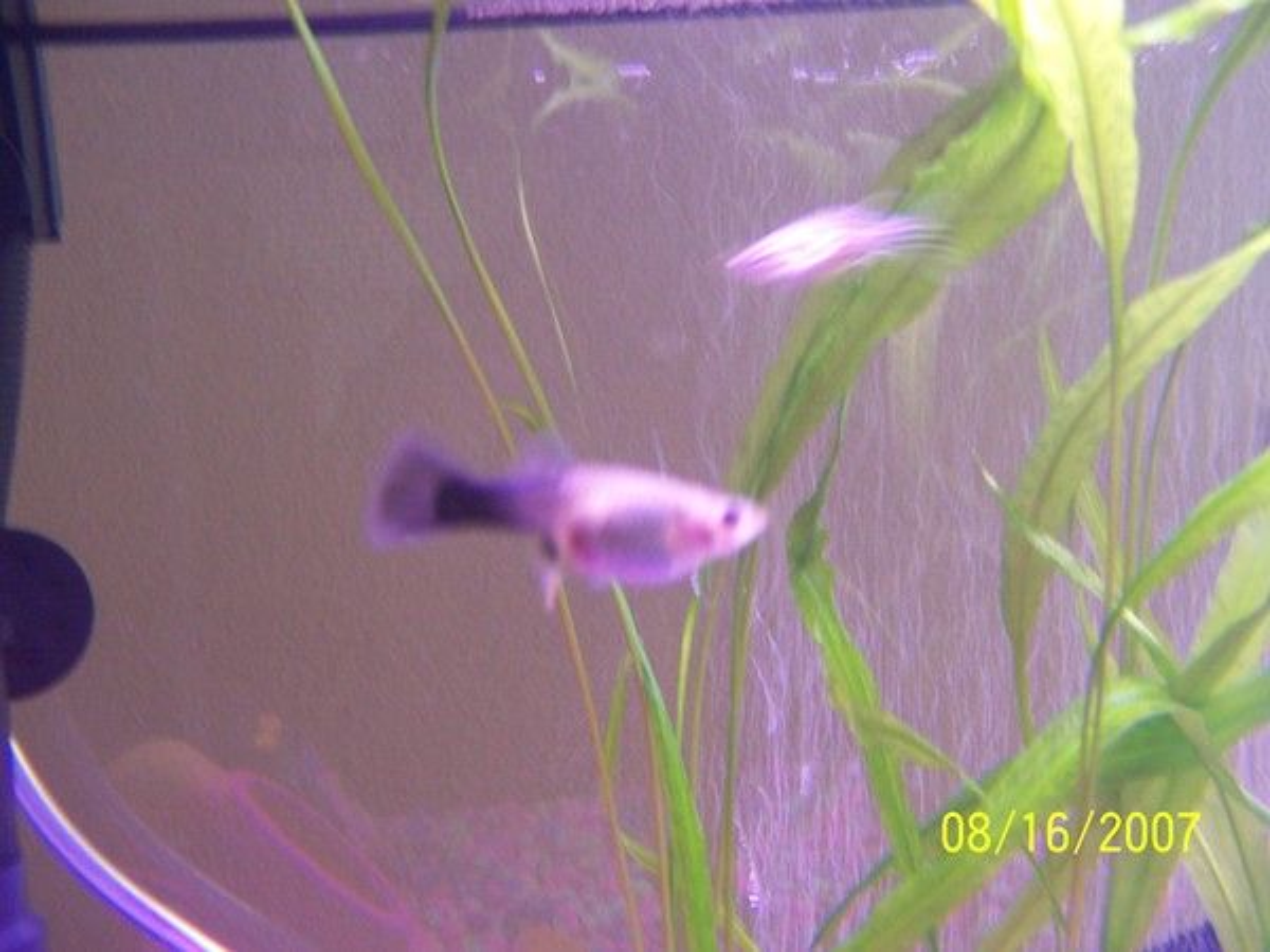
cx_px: 635
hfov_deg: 51.4
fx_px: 1321
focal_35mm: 36
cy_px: 476
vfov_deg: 39.7
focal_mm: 5.6
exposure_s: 1/8
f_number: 2.8
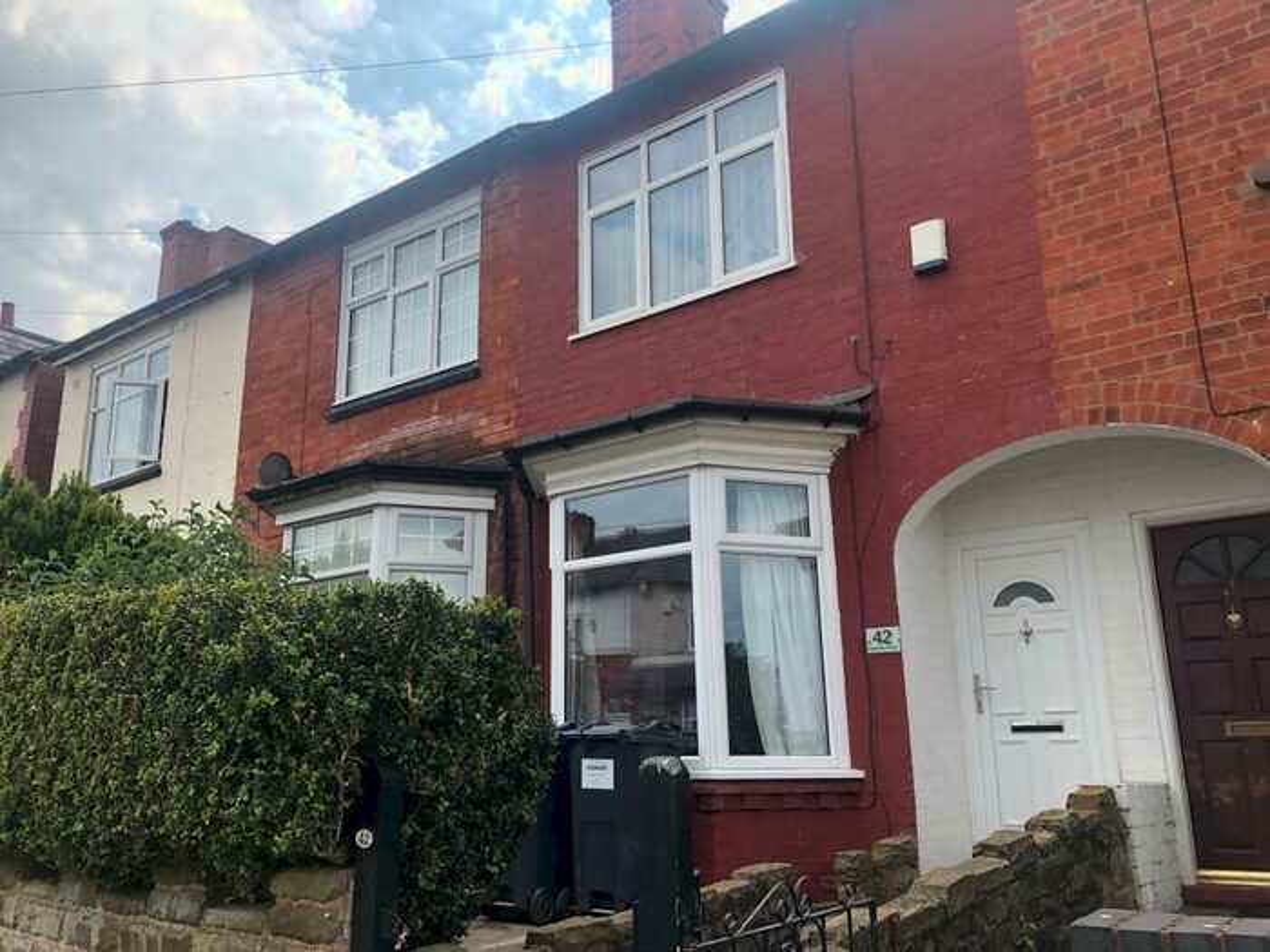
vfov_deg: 49.7
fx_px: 1027
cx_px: 635
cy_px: 476
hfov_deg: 63.4
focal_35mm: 28
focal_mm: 3.99
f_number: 1.8
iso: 20
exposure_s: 1/838
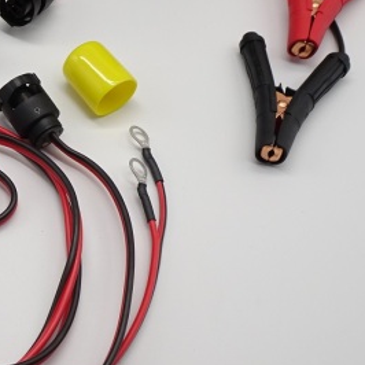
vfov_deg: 25.3
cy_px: 140
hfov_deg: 24.3
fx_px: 811
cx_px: 7
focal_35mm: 68
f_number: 4
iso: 80
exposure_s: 1/40
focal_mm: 5.43
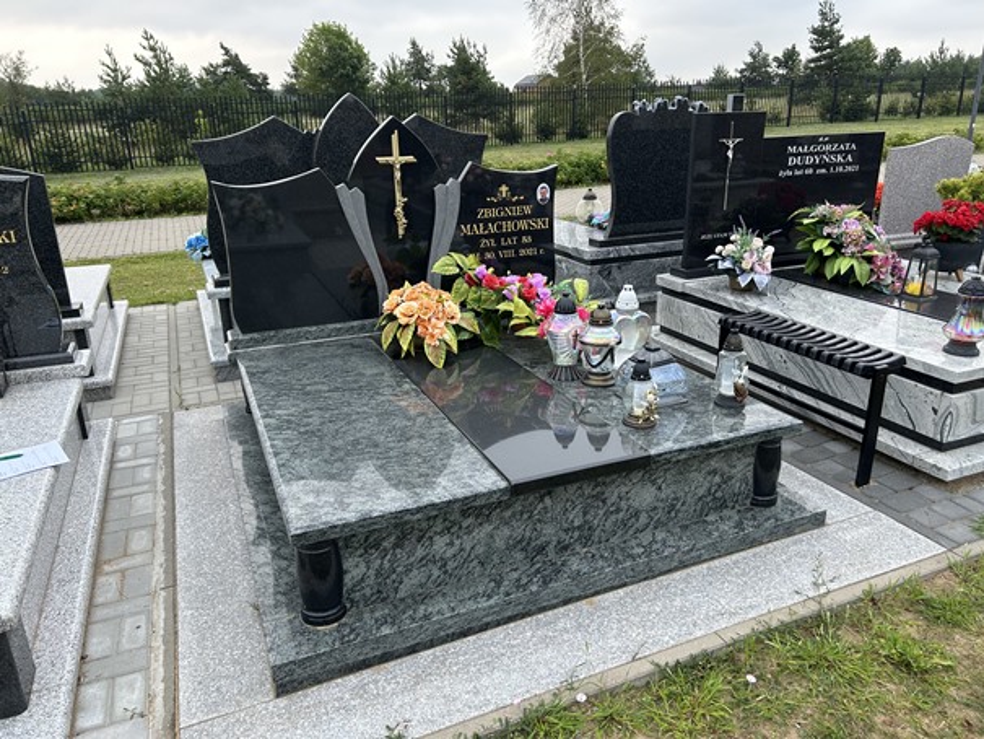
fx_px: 739
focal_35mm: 26
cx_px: 492
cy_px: 370
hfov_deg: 67.3
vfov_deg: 53.1
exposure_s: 1/189
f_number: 1.5
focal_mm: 5.7
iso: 40
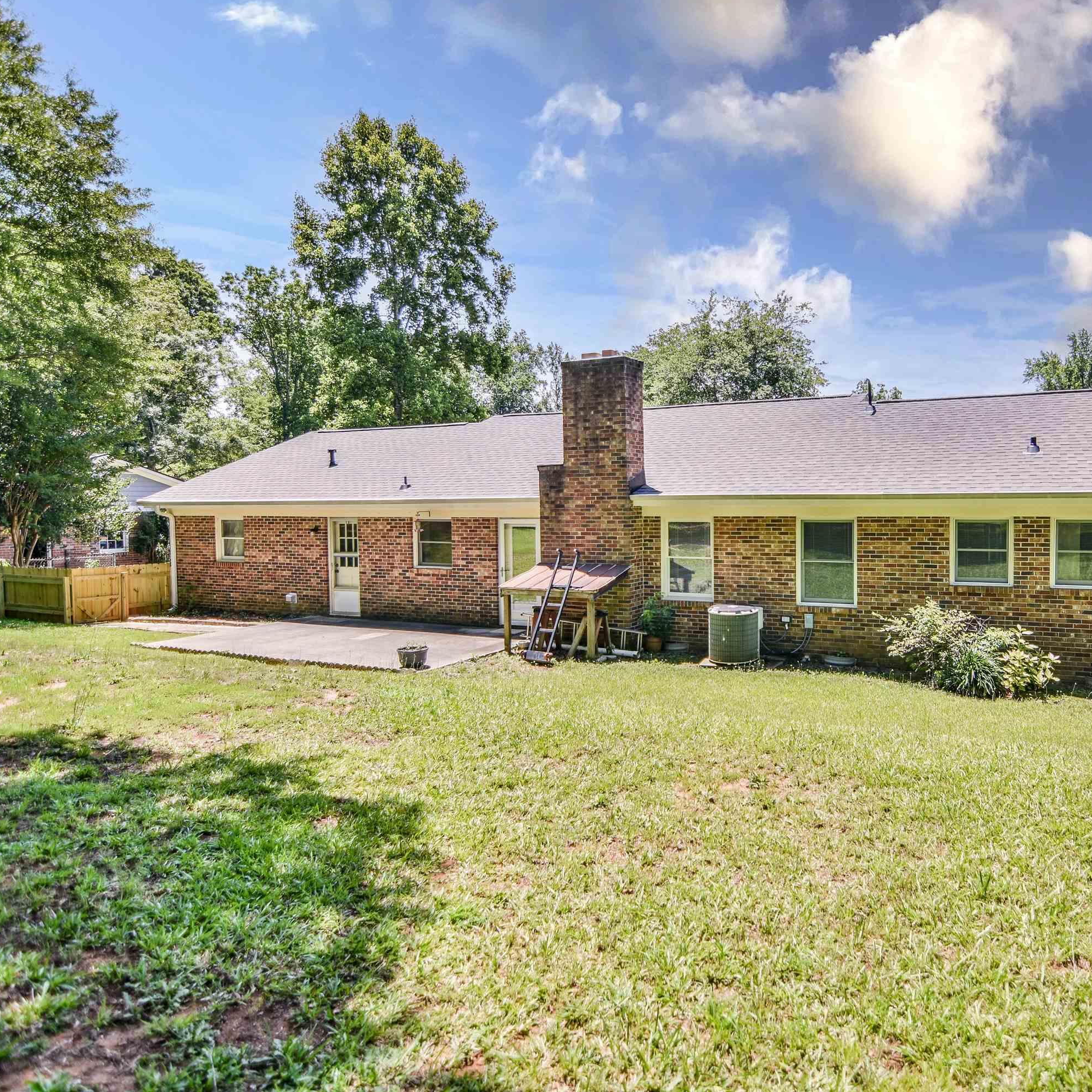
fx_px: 773
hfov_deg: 68.8
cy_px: 539
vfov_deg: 70.5
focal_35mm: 22
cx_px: 714
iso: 160
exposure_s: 1/1250
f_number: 2.8
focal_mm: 11
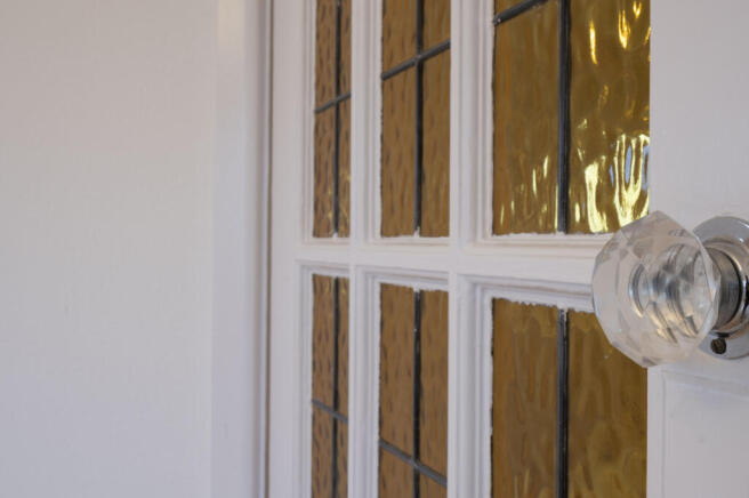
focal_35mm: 30
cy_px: 249
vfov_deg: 43.5
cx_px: 374
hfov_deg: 62.0
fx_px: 624
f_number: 16
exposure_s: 1/2.5
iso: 200
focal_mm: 30
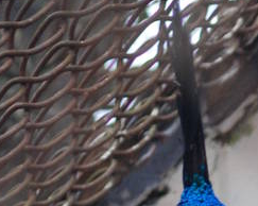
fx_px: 6738
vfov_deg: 1.7
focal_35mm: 883
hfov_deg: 2.2
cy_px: 666
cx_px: 70
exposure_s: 1/50
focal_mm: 95
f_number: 4.2
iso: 400
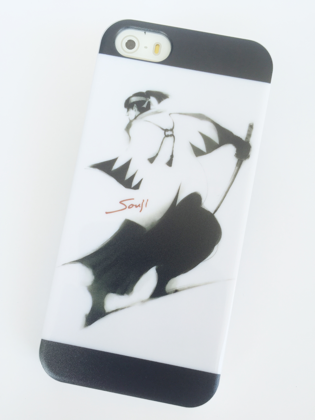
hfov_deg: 48.2
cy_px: 210
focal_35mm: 29
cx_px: 158
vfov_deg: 61.7
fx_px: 352
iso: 32
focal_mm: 4.15
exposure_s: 1/120
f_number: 2.2
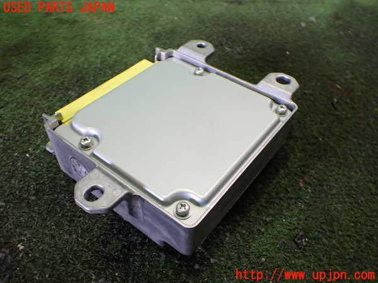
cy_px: 142
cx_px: 189
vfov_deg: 46.8
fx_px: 328
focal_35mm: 30
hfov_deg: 60.0
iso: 800
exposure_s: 1/100
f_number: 2.3
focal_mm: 5.4
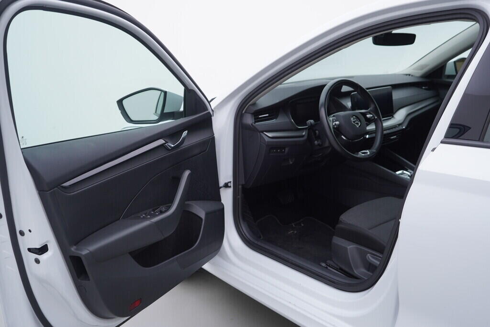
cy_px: 164
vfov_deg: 36.9
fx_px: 490
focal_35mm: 36
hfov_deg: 53.1
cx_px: 245
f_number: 3.5
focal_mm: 24
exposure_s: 1/60
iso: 125
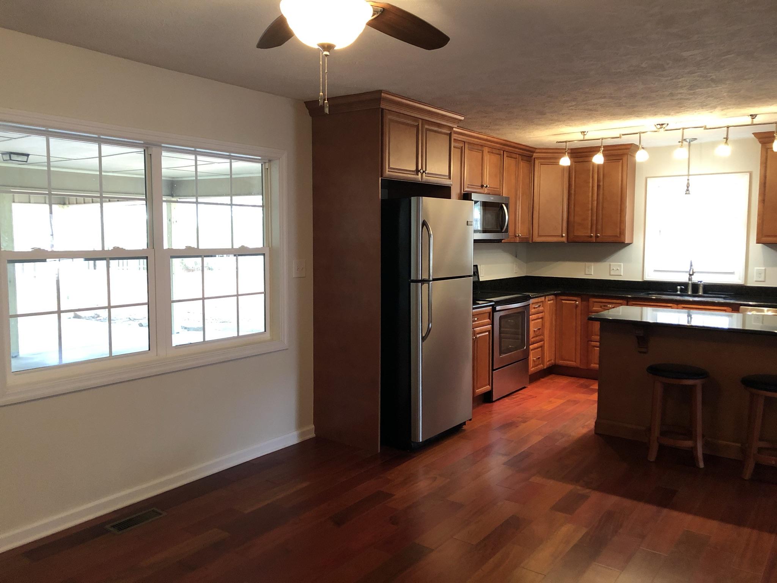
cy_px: 292
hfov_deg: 63.4
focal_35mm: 28
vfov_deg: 49.7
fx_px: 628
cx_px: 388
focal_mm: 3.99
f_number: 1.8
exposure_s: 1/15
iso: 100
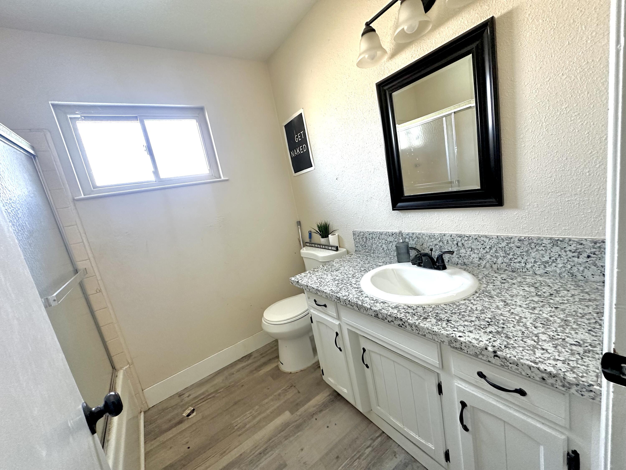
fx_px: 253
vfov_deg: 85.7
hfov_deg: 102.1
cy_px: 235
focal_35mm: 14
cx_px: 313
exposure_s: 1/60
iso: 320
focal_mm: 2.22
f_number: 2.2
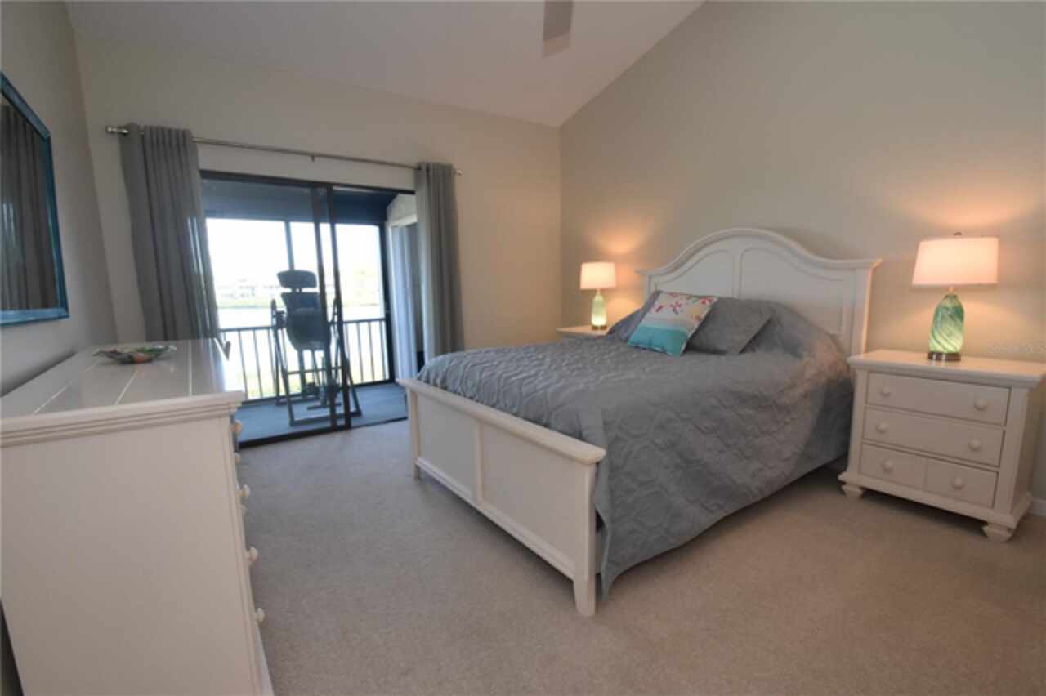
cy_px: 348
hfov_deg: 95.0
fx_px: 479
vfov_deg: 72.0
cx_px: 523
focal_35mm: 16
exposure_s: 1/125
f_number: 5.6
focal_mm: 11
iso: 800
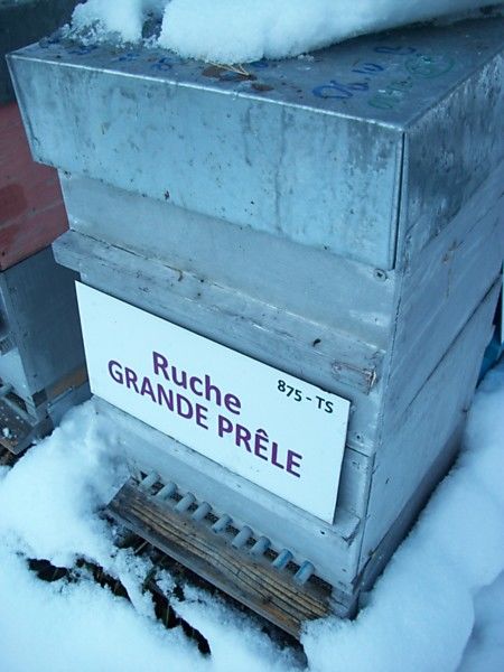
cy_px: 336
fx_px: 621
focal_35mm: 32
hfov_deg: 44.2
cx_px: 252
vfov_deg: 56.8
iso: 80
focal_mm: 5.7
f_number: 2.9
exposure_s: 1/100
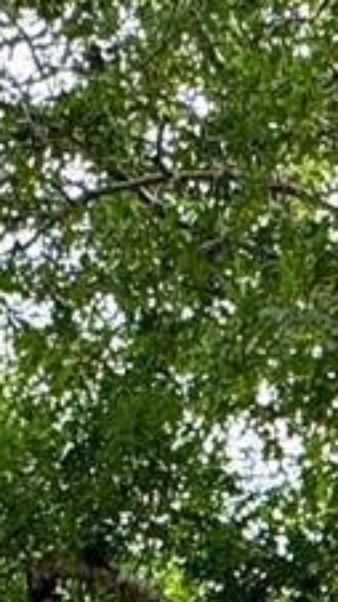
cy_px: 1145
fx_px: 2200
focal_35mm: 138
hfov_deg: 8.7
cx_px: 413
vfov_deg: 13.6
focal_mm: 2.22
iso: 40
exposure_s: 1/741
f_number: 2.2
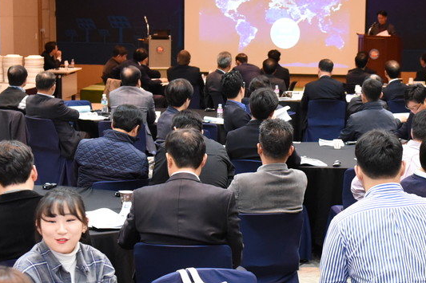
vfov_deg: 14.2
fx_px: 1136
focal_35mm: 96
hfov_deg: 21.1
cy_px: 177
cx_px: 314
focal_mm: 40
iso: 6400
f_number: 4.5
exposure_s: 1/125
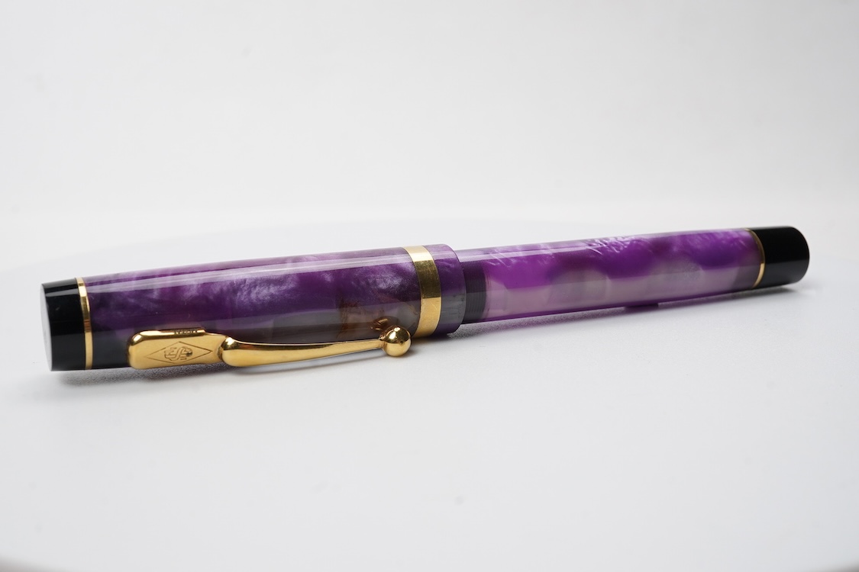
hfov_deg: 43.6
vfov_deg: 29.9
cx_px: 430
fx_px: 1074
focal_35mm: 45
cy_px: 286
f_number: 20
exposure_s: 1/100
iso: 400
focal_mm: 30
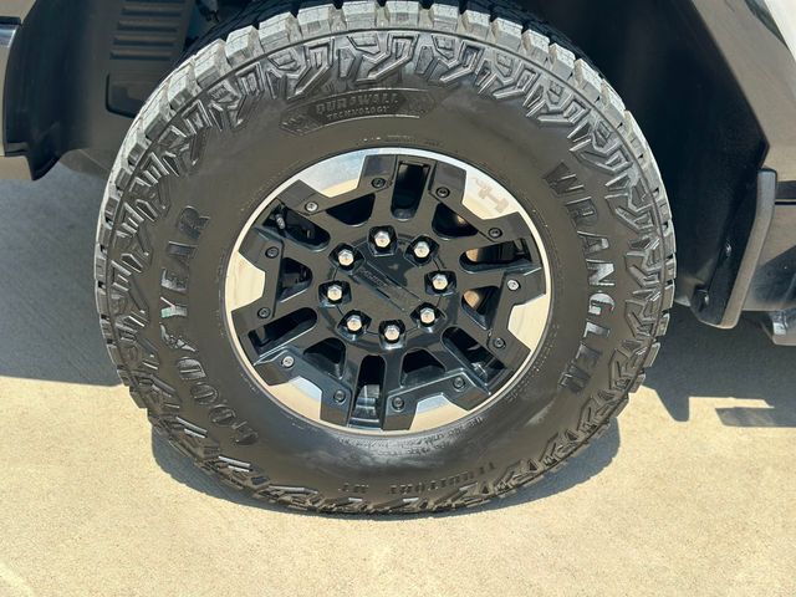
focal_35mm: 48
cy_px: 298
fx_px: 1104
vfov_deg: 30.3
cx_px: 398
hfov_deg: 39.7
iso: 80
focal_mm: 6.86
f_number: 1.78
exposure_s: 1/1953
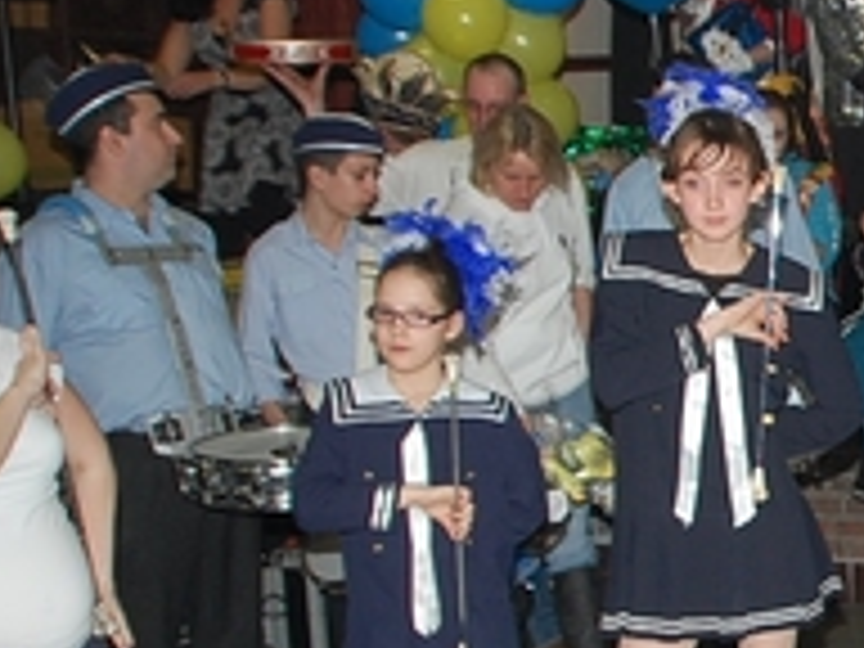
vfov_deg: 18.2
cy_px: 394
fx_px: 2022
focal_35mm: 81
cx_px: 1269
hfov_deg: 20.8
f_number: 4
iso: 400
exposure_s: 1/60
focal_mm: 18
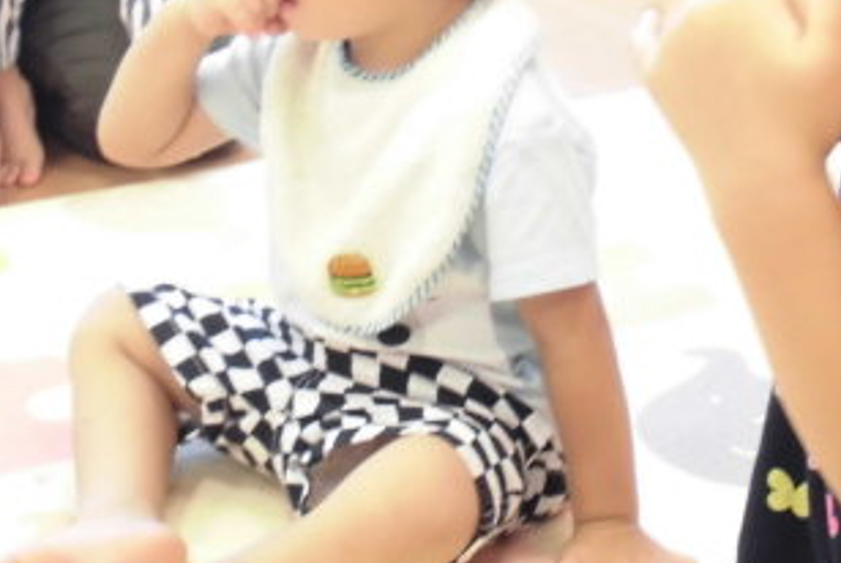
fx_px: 1917
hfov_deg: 24.7
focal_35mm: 82
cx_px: 388
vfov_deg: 16.3
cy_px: -30
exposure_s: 1/15
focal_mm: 6.9
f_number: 4.2
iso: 400
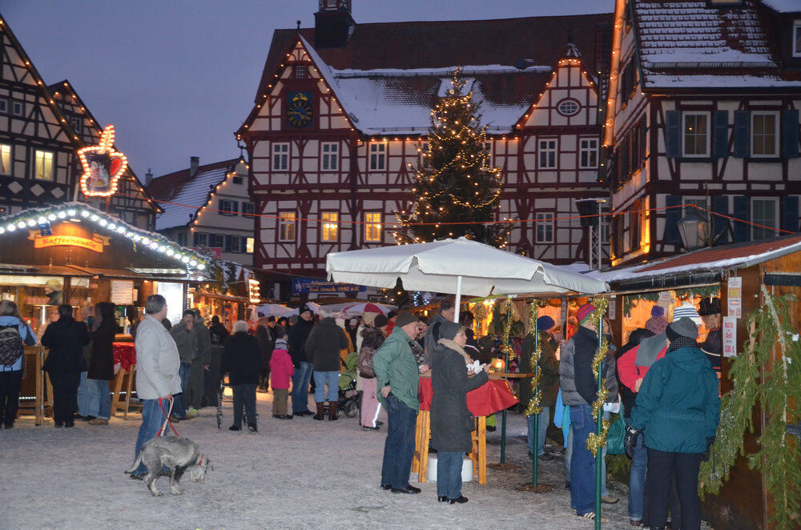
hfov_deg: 49.6
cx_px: 400
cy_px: 265
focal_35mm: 39
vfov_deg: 34.1
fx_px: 866
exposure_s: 1/60
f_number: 4
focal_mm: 26
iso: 2500
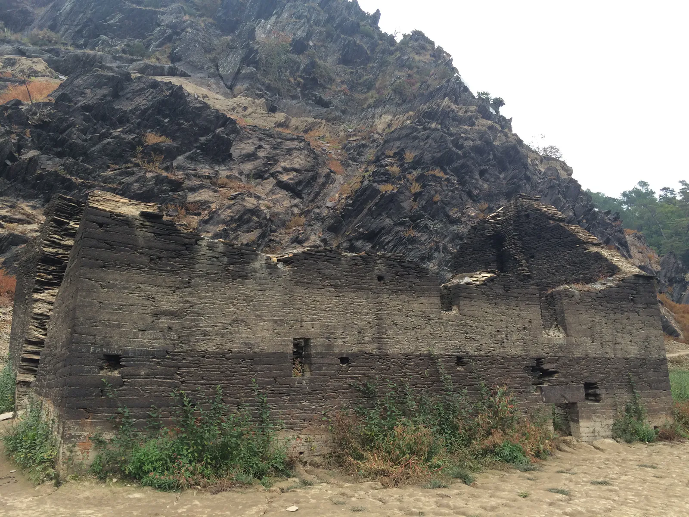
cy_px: 258
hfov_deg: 61.7
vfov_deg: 48.2
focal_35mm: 29
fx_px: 577
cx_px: 344
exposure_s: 1/160
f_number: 2.2
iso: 32
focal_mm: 4.15
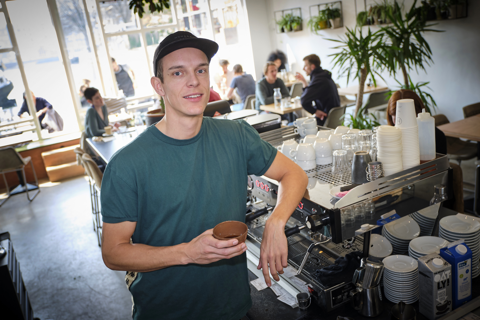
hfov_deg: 55.8
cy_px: 160
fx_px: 453
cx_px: 240
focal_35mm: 34
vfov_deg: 38.9
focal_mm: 22.7
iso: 320
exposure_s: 1/100
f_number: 2.8
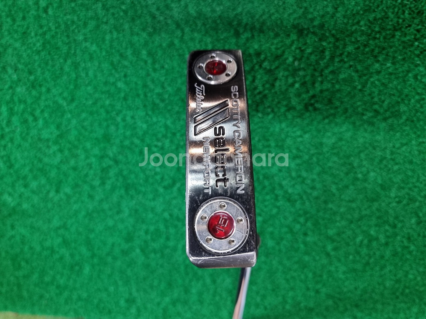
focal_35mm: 24
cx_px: 213
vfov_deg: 56.8
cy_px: 160
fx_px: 295
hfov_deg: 71.6
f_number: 1.8
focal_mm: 6.7
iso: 500
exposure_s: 1/40
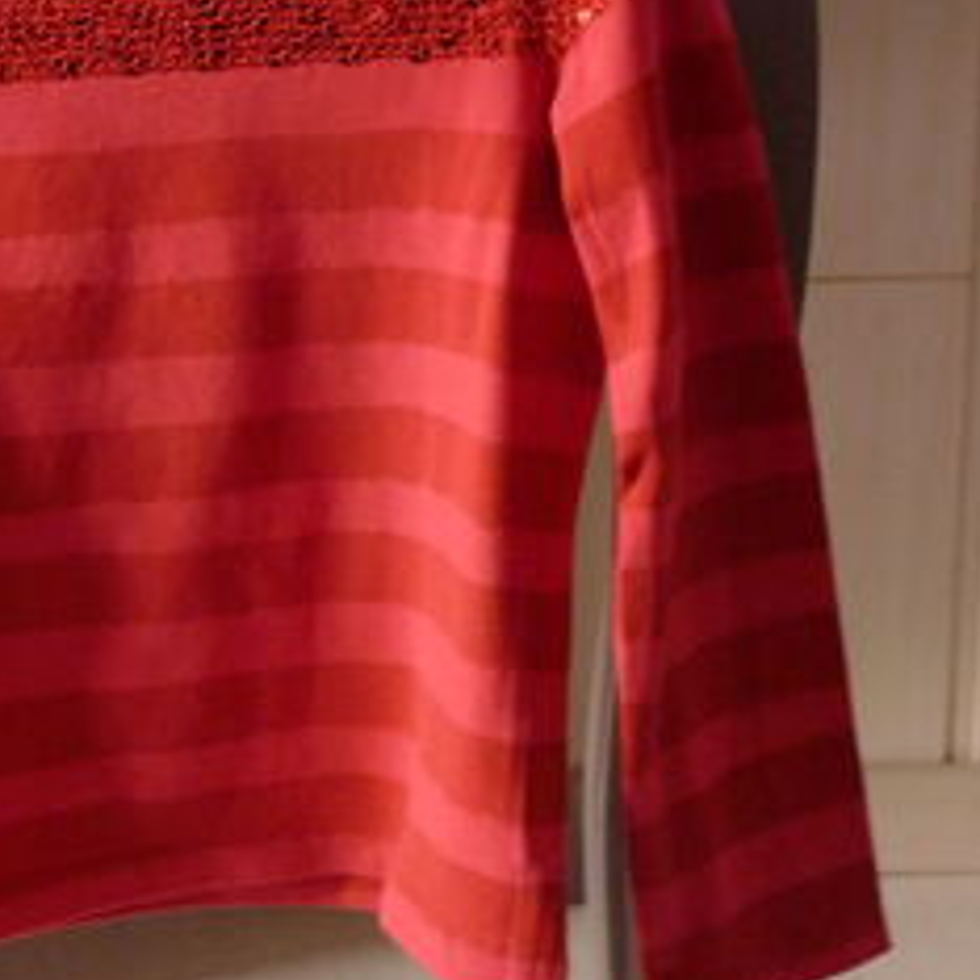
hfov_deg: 25.3
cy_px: 318
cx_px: 201
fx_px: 2146
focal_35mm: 67
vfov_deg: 25.6
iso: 400
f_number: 3
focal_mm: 6.5
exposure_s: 1/4
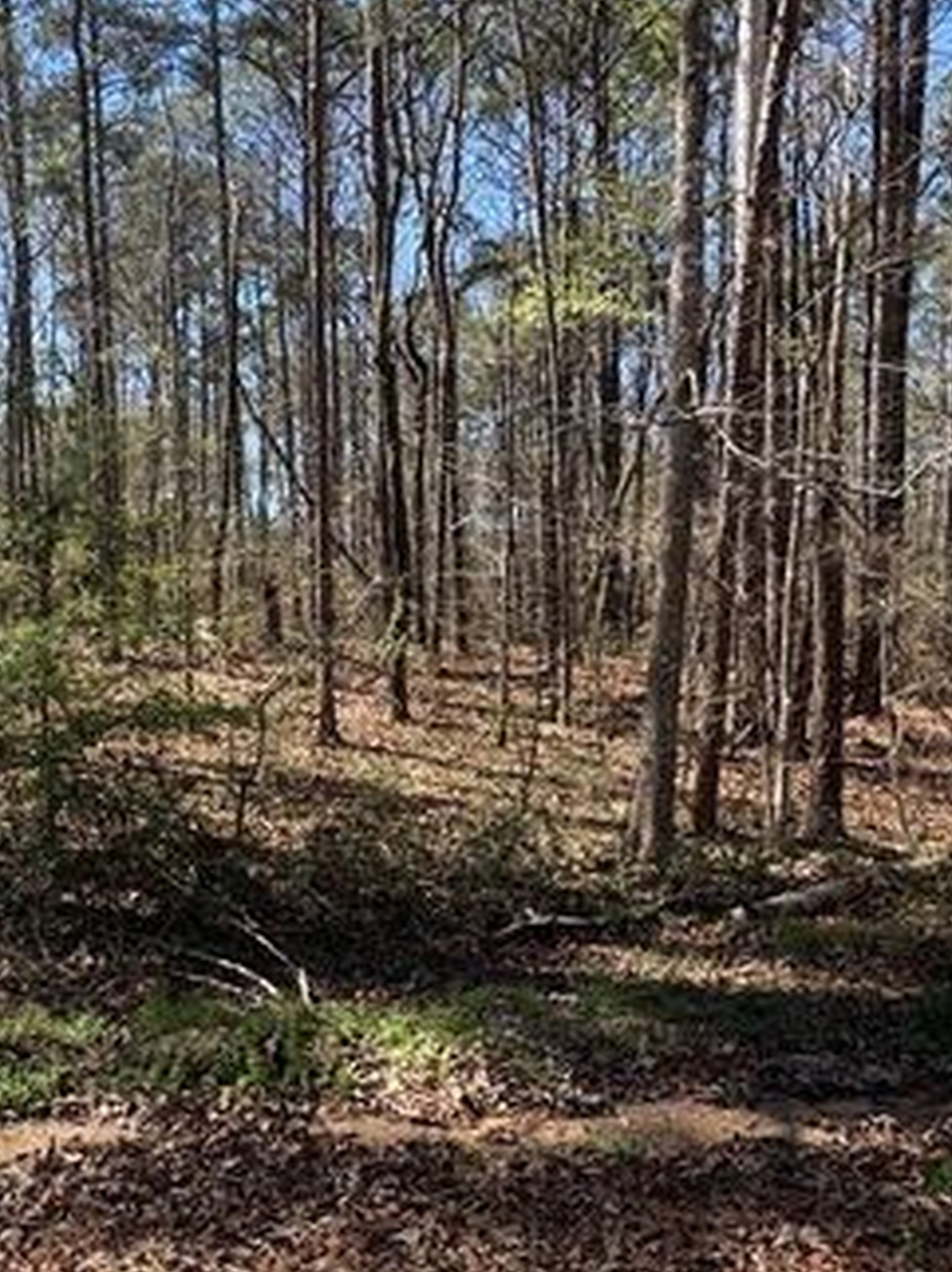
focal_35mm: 29
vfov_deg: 61.2
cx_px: 379
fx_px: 1065
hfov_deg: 47.9
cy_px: 756
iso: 40
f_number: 2.2
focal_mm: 2.22
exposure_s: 1/379
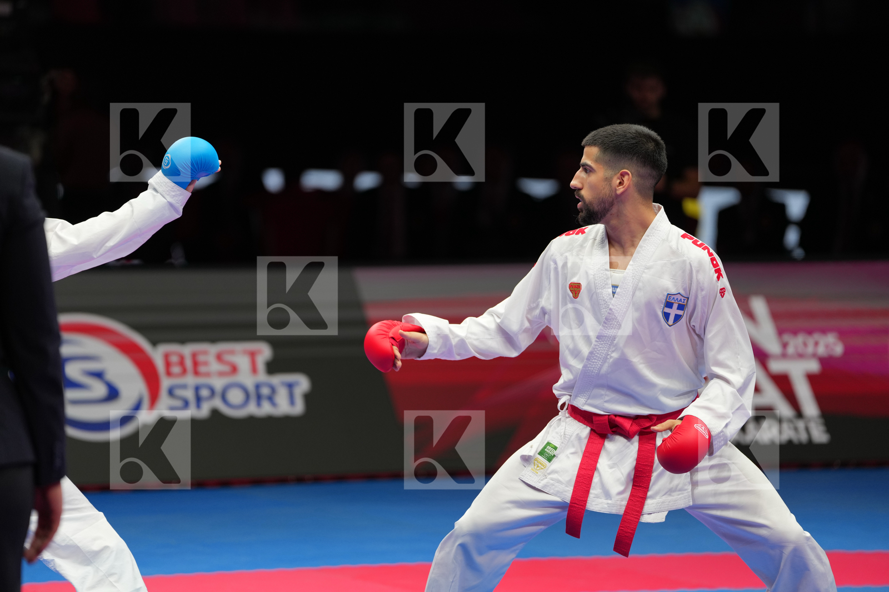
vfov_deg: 6.9
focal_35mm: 200
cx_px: 444
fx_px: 4938
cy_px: 296
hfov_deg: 10.3
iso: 640
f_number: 2.8
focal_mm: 200
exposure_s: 1/1000
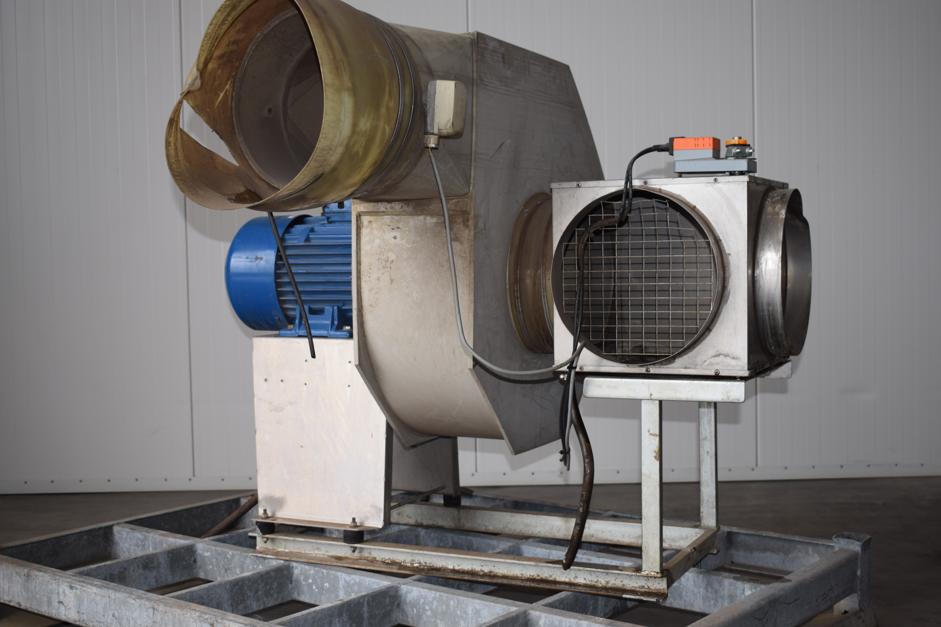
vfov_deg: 28.9
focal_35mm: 46
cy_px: 314
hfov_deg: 42.3
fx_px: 1215
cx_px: 470
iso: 160
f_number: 5.6
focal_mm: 31
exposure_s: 1/125
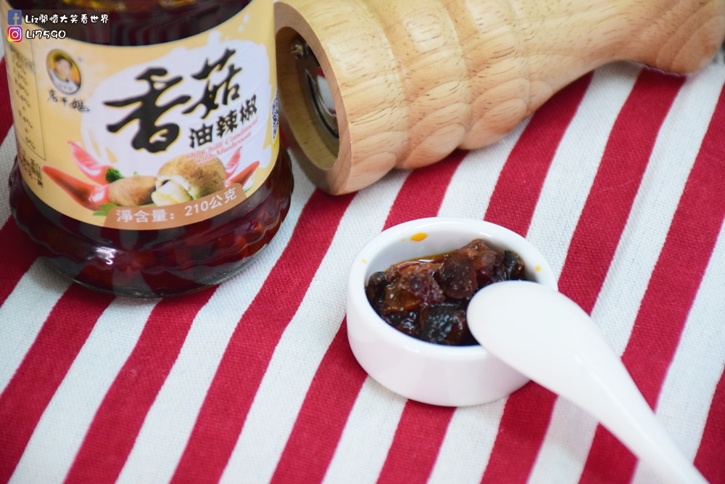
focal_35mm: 210
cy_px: 242
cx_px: 362
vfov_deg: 6.5
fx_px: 4229
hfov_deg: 9.8
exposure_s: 1/250
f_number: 5.6
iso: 3200
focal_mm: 140
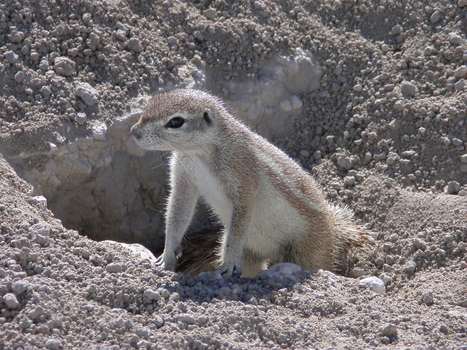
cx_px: 234
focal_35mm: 154
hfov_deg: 12.8
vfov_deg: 9.6
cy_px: 175
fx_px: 2078
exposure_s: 1/500
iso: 100
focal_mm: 32
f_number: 5.1
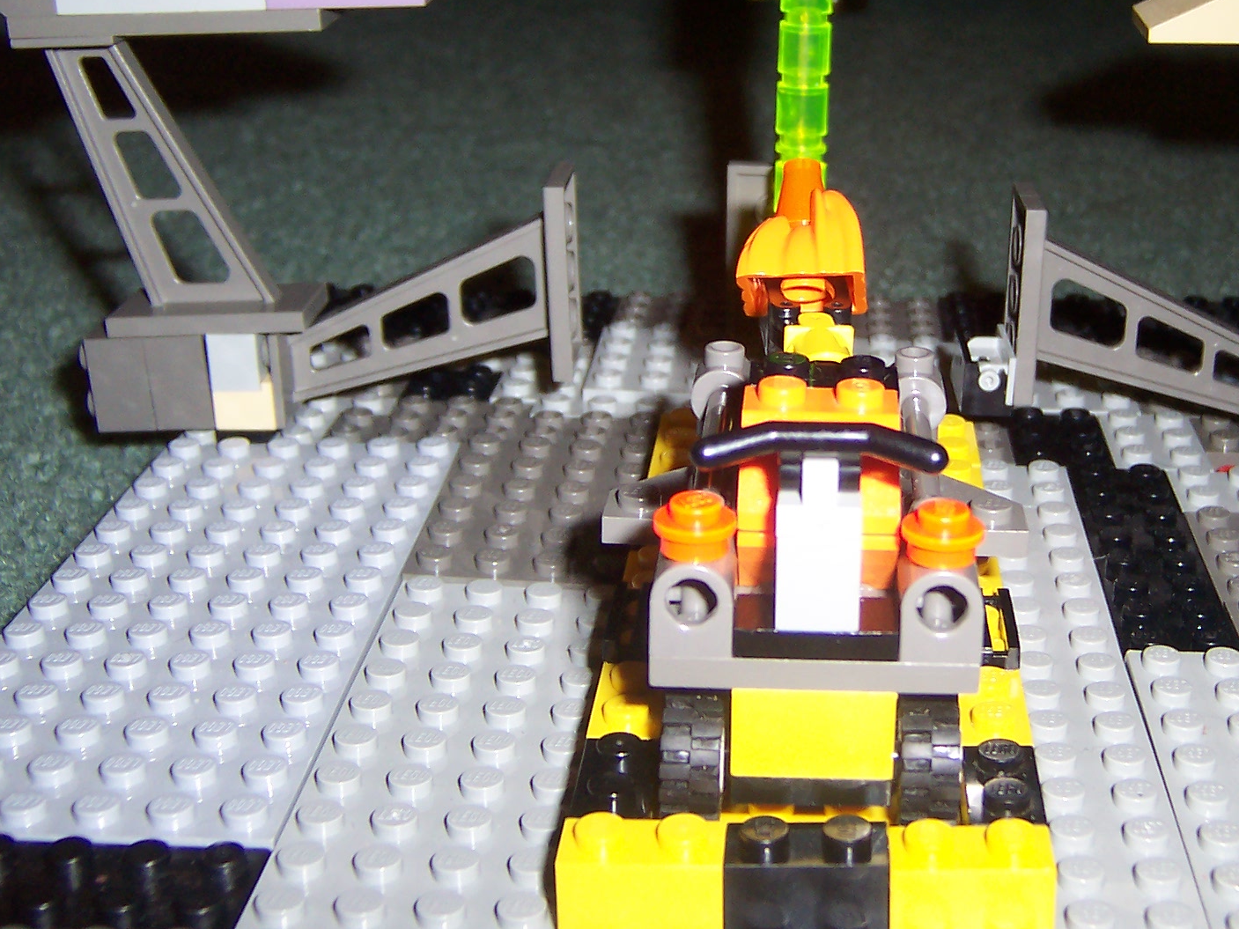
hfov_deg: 36.3
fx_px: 1861
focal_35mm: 52
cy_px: 293
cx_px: 852
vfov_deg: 27.8
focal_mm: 5.6
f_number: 2.8
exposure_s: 1/60
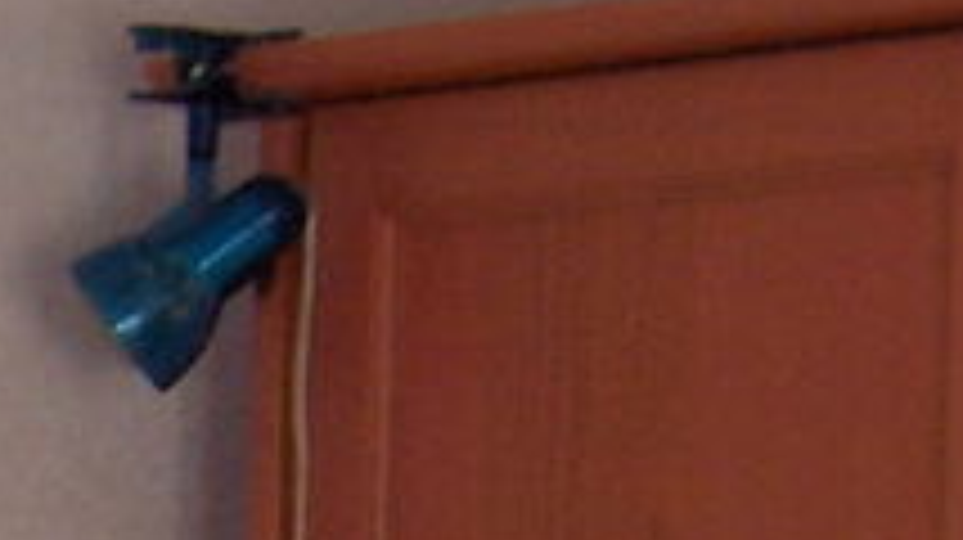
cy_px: 2124
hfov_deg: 6.5
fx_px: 8114
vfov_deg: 3.6
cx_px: -1323
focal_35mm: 318
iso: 100
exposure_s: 1/60
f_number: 2.8
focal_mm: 8
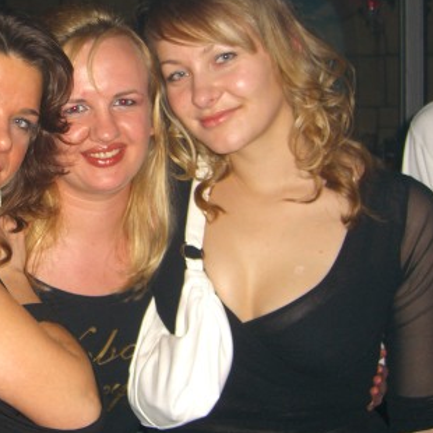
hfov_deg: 25.7
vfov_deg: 26.4
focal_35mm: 65
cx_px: 53
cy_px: 151
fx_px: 920
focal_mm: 7.9
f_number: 2.8
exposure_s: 1/60
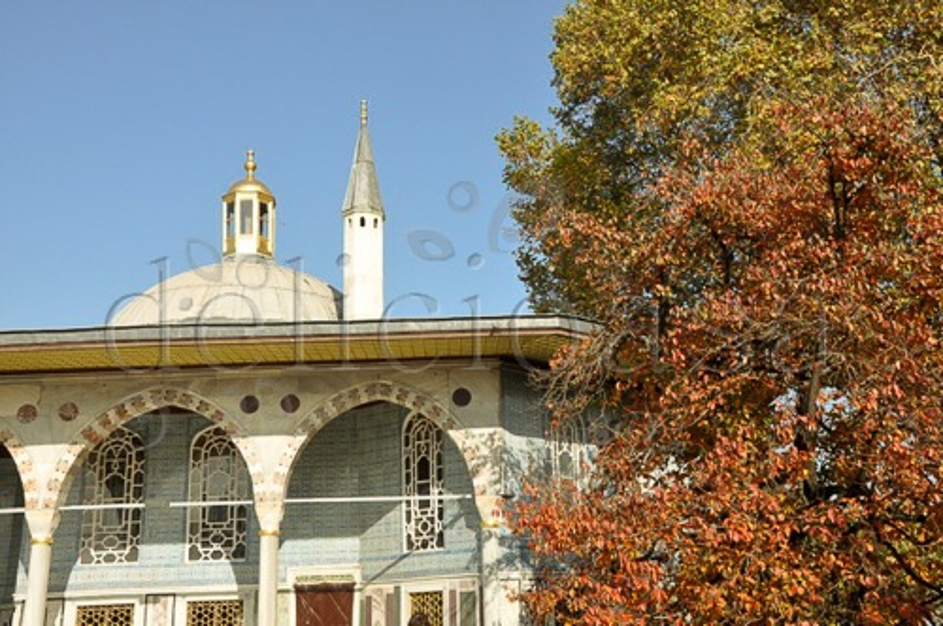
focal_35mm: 42
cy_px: 313
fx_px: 1099
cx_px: 472
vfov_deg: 31.8
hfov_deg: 46.5
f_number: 13
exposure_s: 1/160
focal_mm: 28
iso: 200
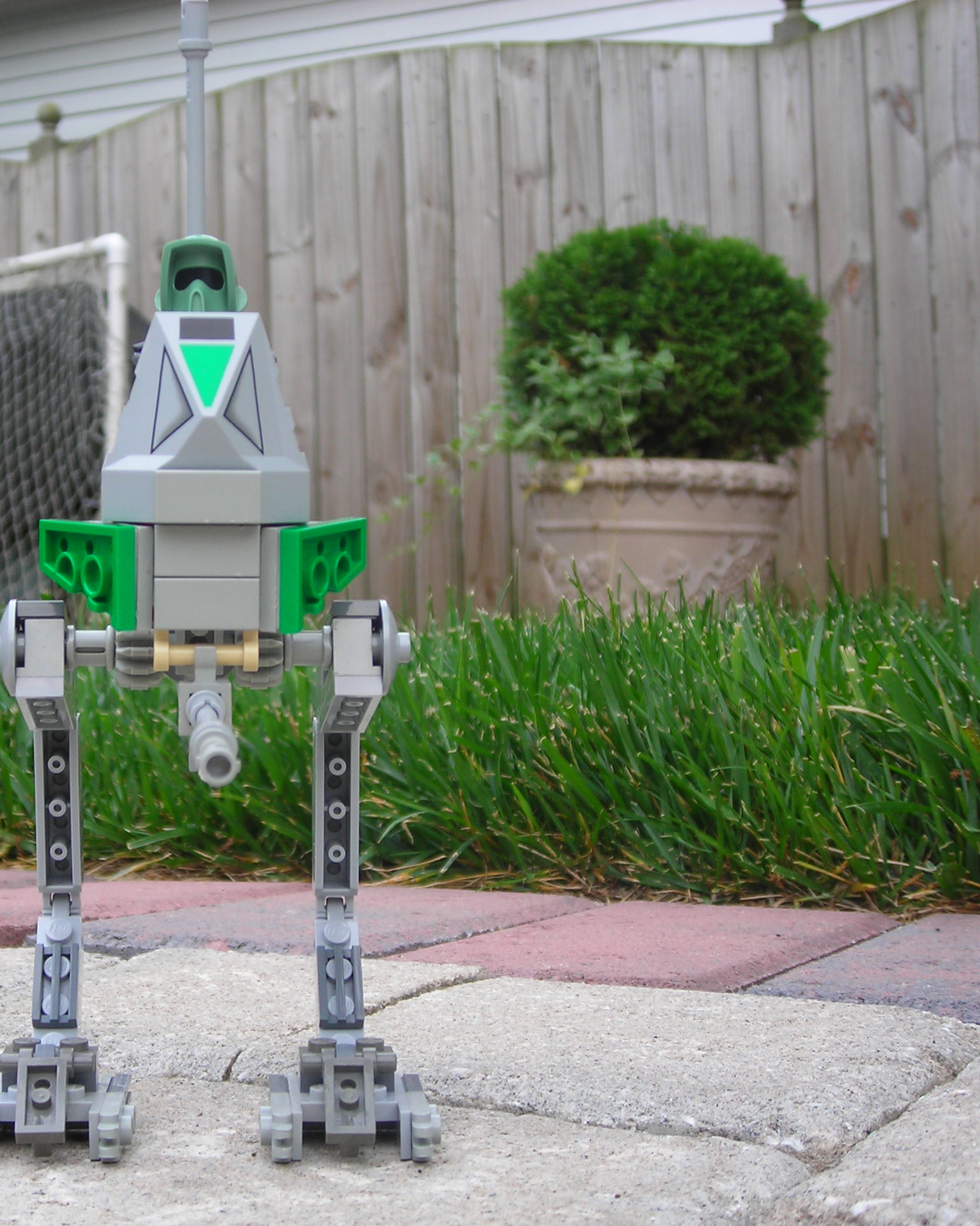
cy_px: 617
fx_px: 2248
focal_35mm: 62
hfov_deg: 24.3
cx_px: 224
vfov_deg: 30.5
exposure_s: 1/86.5
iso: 50
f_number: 3.4
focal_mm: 7.8
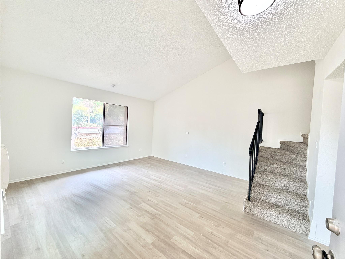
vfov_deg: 85.7
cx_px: 172
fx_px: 140
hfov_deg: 102.1
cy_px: 130
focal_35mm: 14
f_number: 2.2
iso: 100
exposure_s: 1/120
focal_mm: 2.22
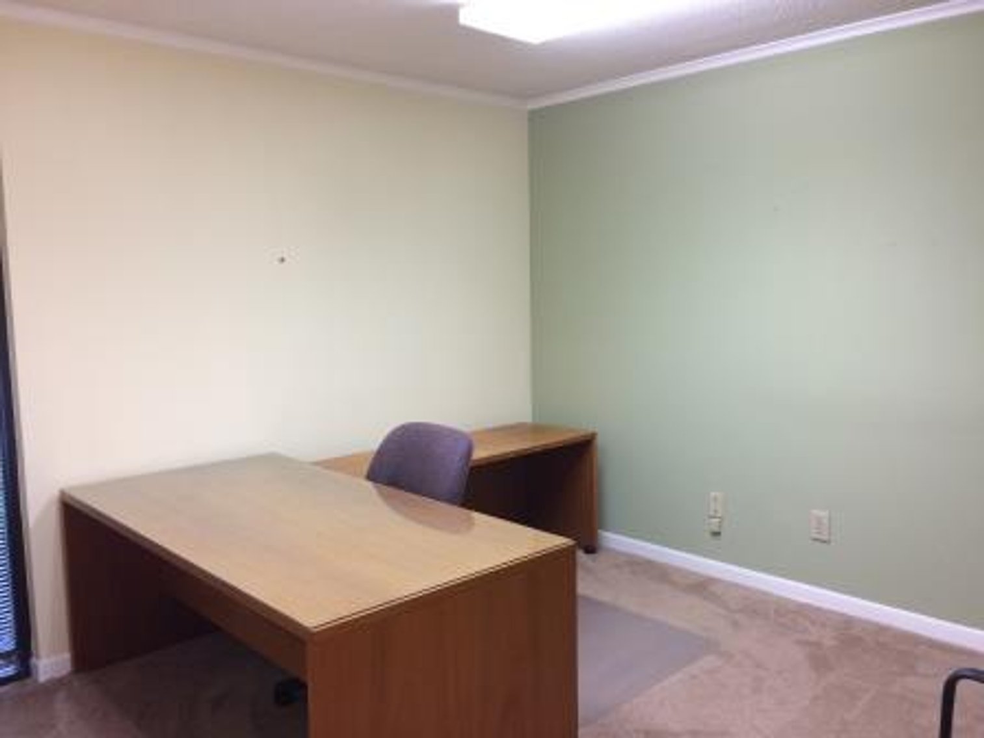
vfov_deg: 48.2
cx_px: 492
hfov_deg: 61.7
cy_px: 369
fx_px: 824
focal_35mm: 29
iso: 80
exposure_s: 1/30
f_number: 2.2
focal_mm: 4.15
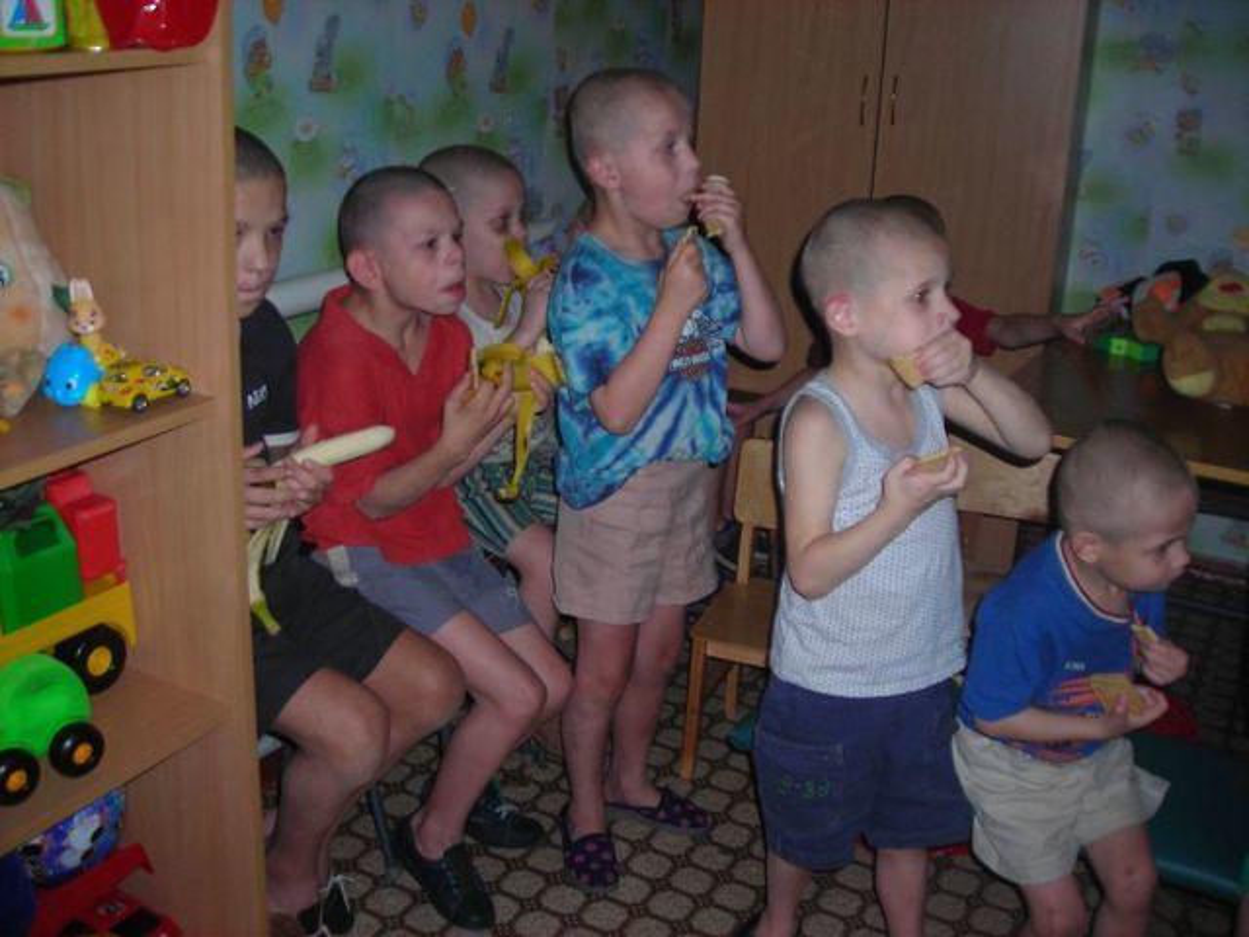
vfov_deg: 37.7
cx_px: 624
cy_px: 468
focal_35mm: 38
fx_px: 1371
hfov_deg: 49.0
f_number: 3.2
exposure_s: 1/60.1
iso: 96
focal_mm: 6.3
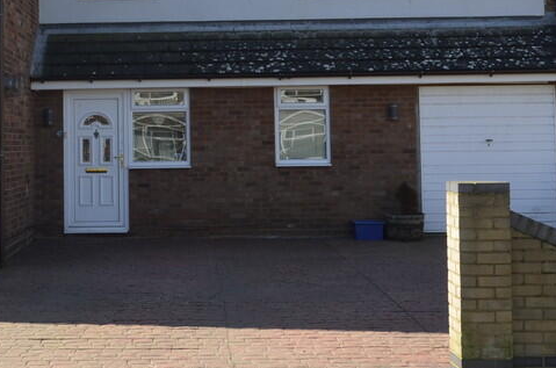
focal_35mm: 77
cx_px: 132
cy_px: 55
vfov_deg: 17.4
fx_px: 1186
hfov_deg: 26.0
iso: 200
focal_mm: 24
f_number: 8
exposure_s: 1/250
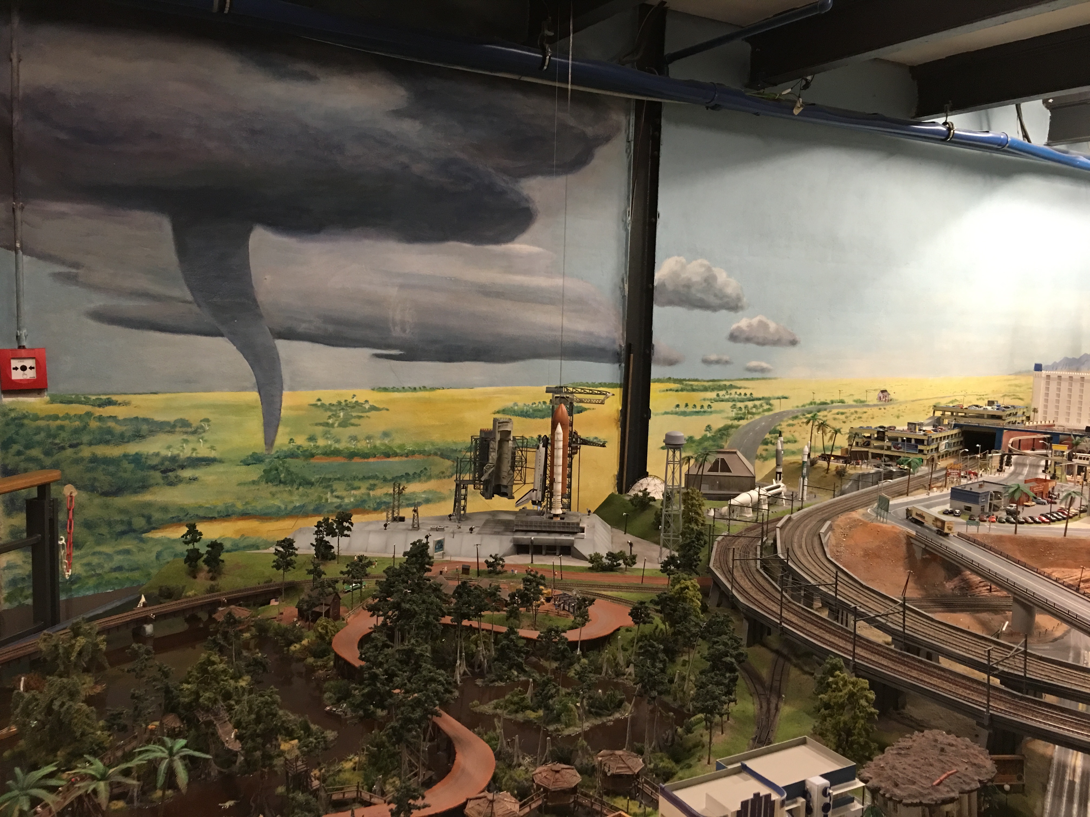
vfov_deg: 48.2
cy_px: 408
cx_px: 545
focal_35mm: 29
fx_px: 913
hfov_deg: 61.7
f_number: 2.2
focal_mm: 4.15
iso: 100
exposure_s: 1/17
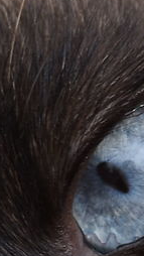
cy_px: 171
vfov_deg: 4.4
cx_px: 619
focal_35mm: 495
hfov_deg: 2.4
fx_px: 3358
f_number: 3.5
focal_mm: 50
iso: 100
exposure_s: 1/400
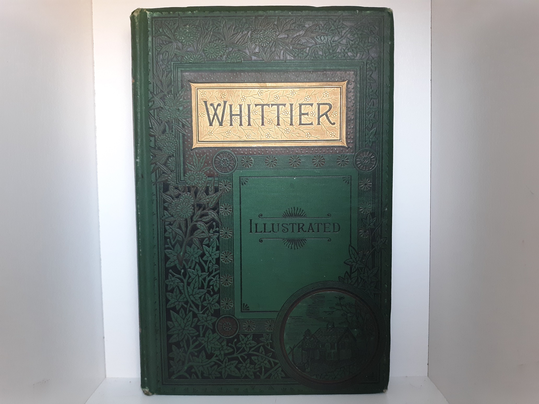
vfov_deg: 49.7
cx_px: 270
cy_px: 202
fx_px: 436
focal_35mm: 28
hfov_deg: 63.4
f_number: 1.7
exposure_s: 1/24
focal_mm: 3.7
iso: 250
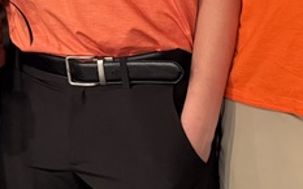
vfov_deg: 11.1
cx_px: 151
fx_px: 924
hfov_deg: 18.6
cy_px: -124
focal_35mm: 112
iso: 500
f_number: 1.78
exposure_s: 1/60
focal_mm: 6.76
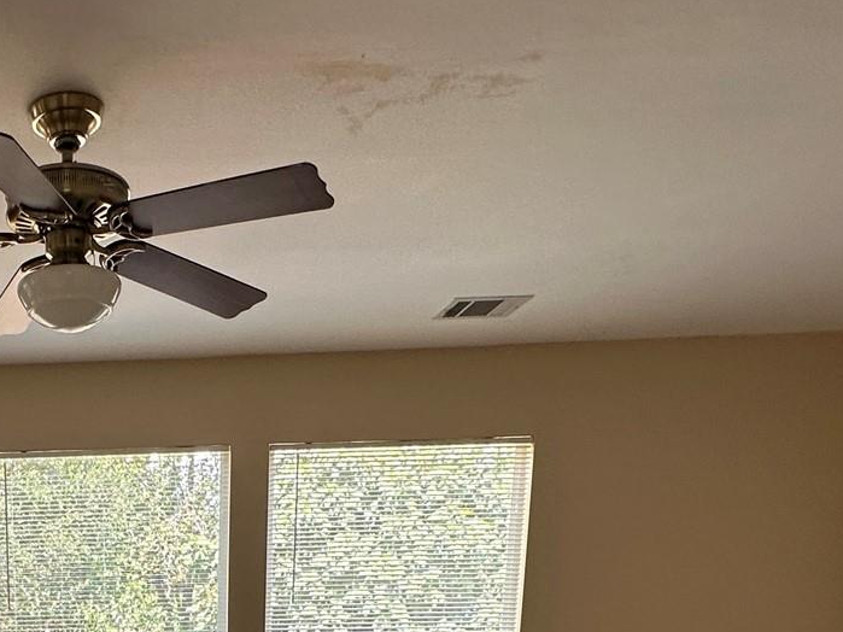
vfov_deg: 27.8
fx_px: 998
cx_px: 63
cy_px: 862
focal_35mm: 41
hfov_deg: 41.6
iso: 50
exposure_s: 1/99
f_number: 2.2
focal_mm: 2.22
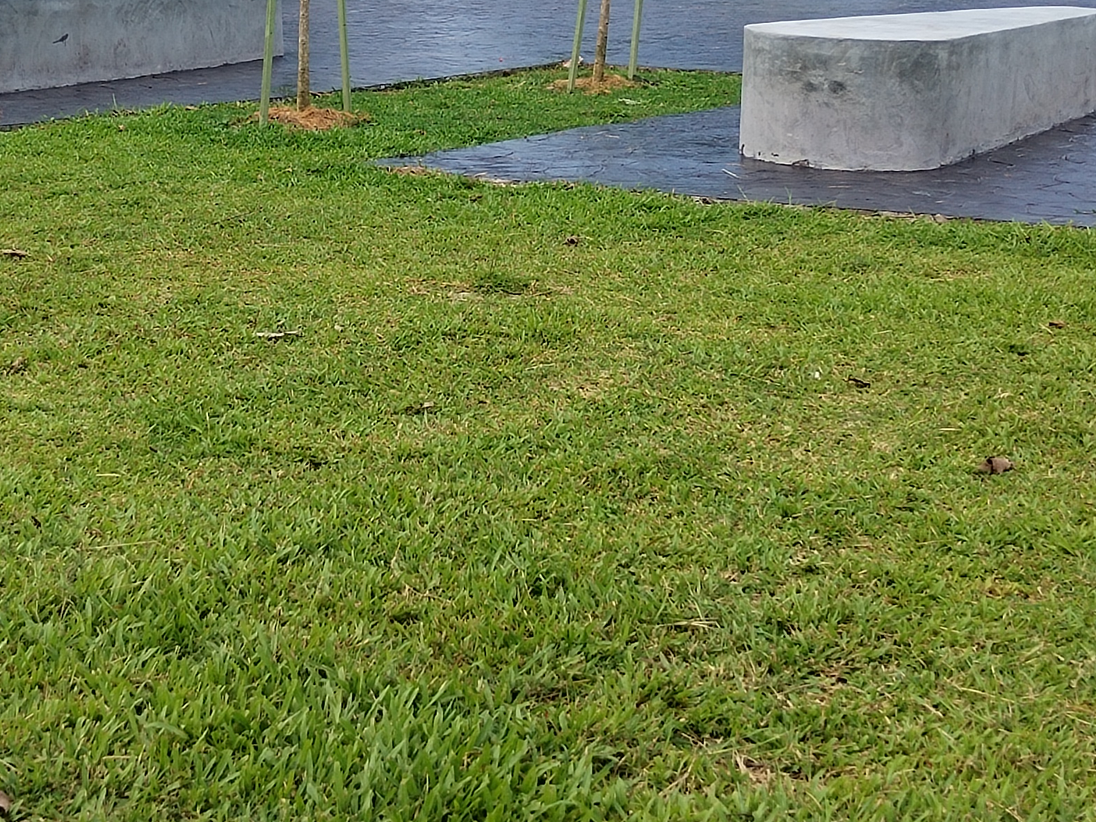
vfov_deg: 19.1
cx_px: 452
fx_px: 2406
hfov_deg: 25.6
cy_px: 131
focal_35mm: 76
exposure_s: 1/753
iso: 100
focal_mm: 4.75
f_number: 1.8
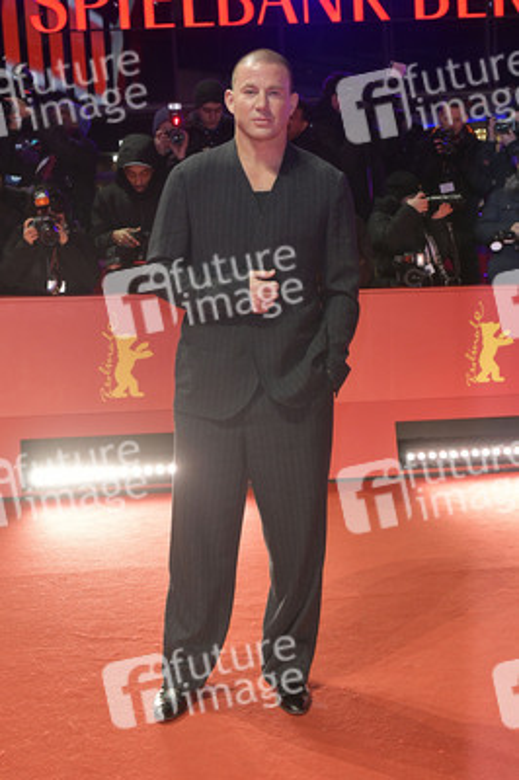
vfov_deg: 44.5
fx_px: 953
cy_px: 390
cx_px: 260
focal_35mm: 44
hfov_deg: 30.5
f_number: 6.3
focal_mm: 44
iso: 2000
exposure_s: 1/250
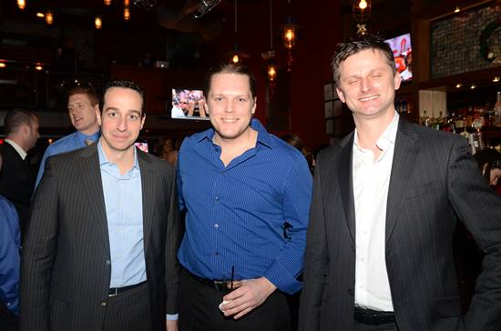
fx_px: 458
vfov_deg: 39.8
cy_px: 166
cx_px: 250
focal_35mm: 33
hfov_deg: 57.3
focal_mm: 22
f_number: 4.5
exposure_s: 1/60
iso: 1250
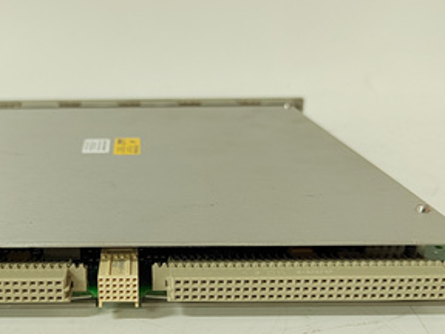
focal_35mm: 40
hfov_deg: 45.6
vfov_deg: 35.6
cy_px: 223
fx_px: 514
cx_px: 127
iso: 1606
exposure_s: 1/60
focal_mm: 5.52
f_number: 1.9
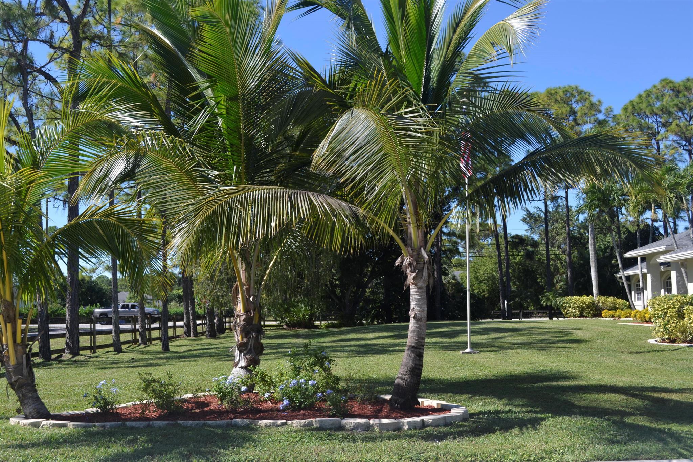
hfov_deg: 53.1
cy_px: 231
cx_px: 346
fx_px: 693
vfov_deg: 36.9
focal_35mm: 36
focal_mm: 24
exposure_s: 1/160
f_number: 6.3
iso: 100
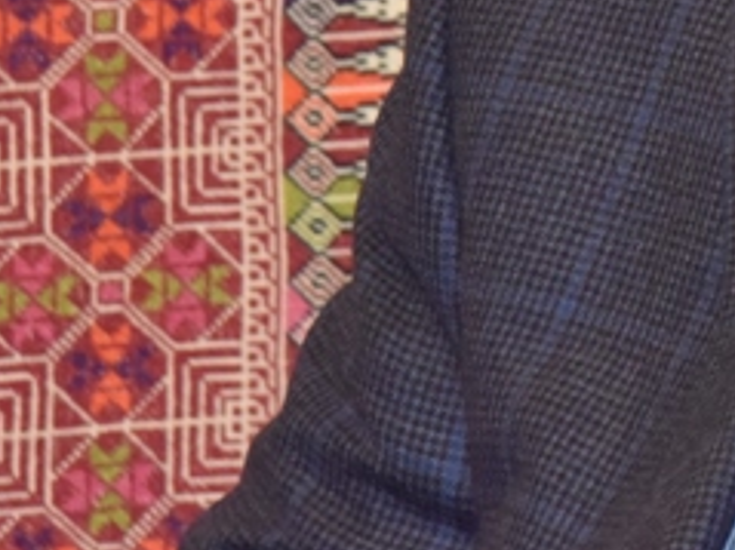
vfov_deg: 3.0
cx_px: 1181
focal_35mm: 495
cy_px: -303
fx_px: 10505
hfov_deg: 4.0
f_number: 6.3
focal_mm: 120
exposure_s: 1/250
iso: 2500
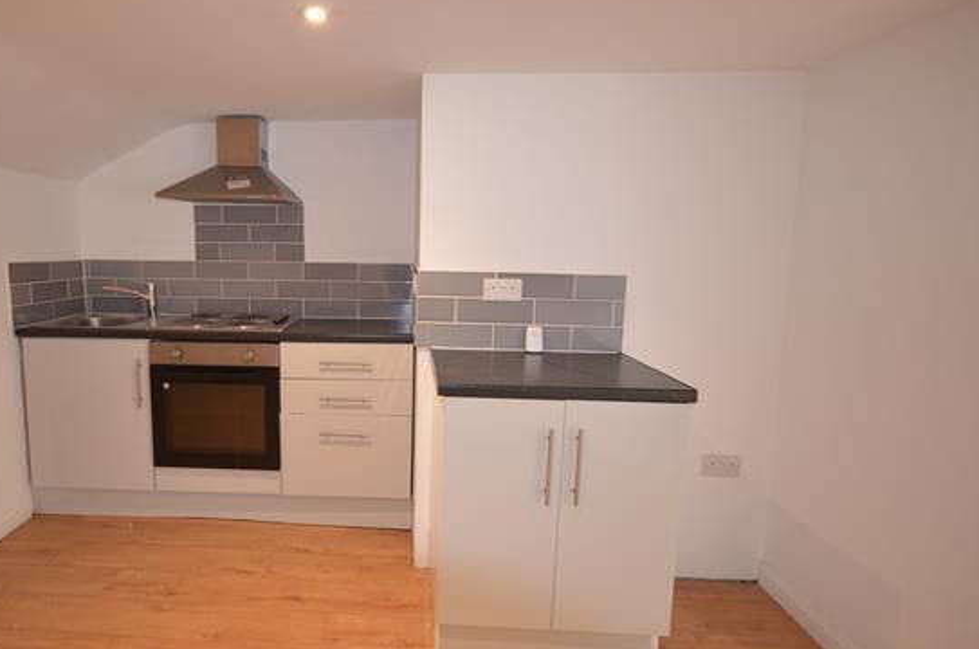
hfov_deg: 82.5
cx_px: 366
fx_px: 543
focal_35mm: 20
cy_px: 321
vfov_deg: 61.7
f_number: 4
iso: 1000
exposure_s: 1/60
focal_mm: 10
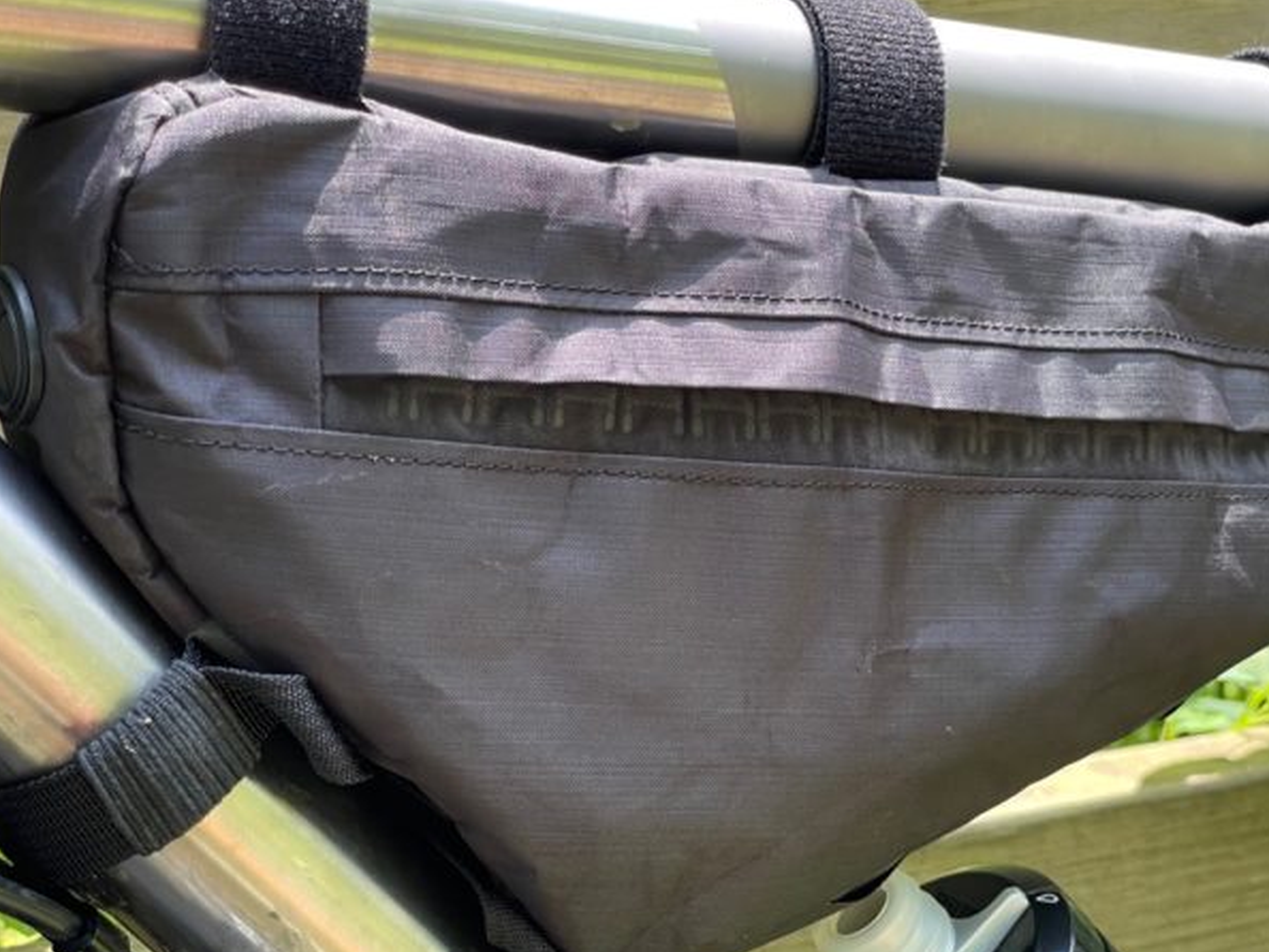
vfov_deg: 21.0
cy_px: 527
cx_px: 837
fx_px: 2567
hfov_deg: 27.6
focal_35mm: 70
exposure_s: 1/99
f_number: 2
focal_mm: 6
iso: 64
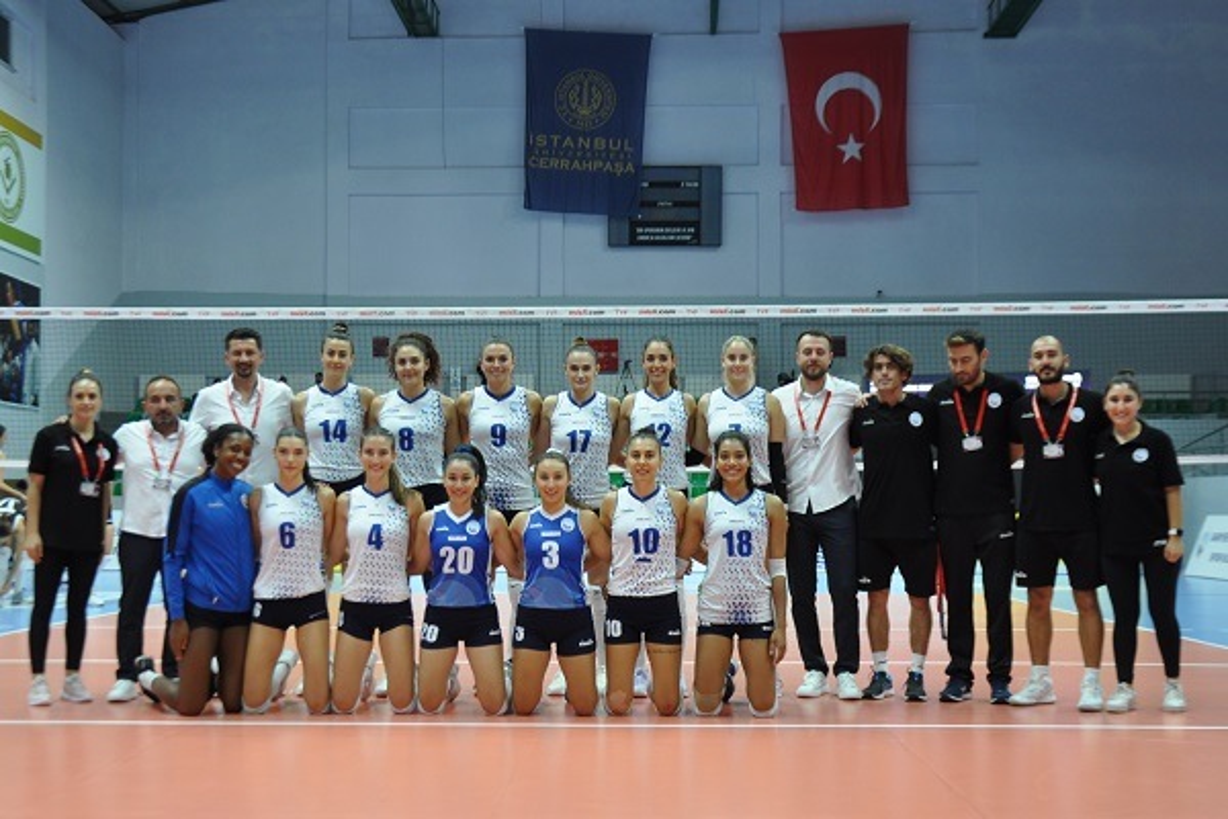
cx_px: 614
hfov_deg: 51.3
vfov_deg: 35.5
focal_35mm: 38
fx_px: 1279
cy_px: 410
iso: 400
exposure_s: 1/60
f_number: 4
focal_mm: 25
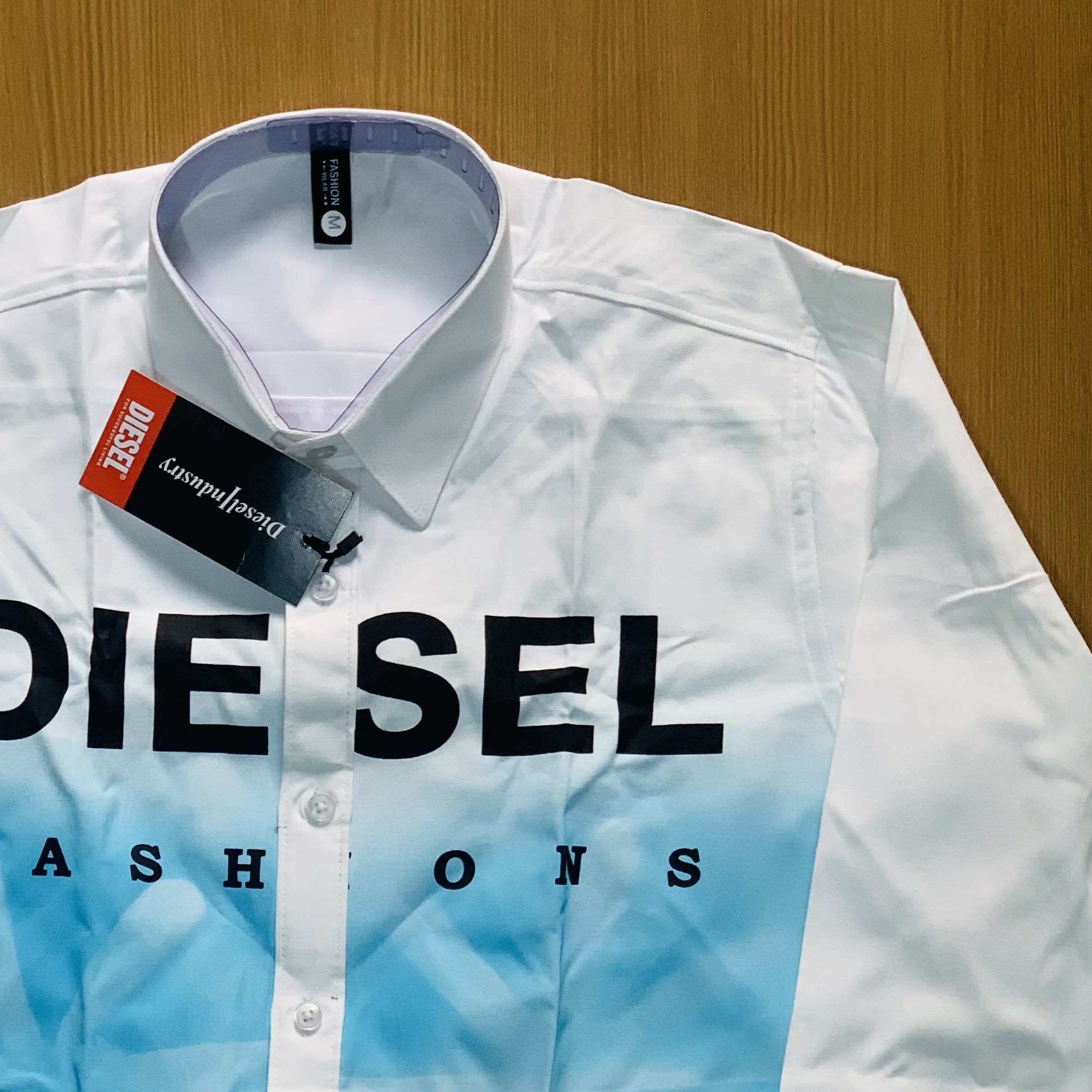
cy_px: 1067
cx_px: 345
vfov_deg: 18.4
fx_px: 3284
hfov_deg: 18.8
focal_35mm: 92
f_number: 2.4
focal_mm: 6
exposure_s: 1/100
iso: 64
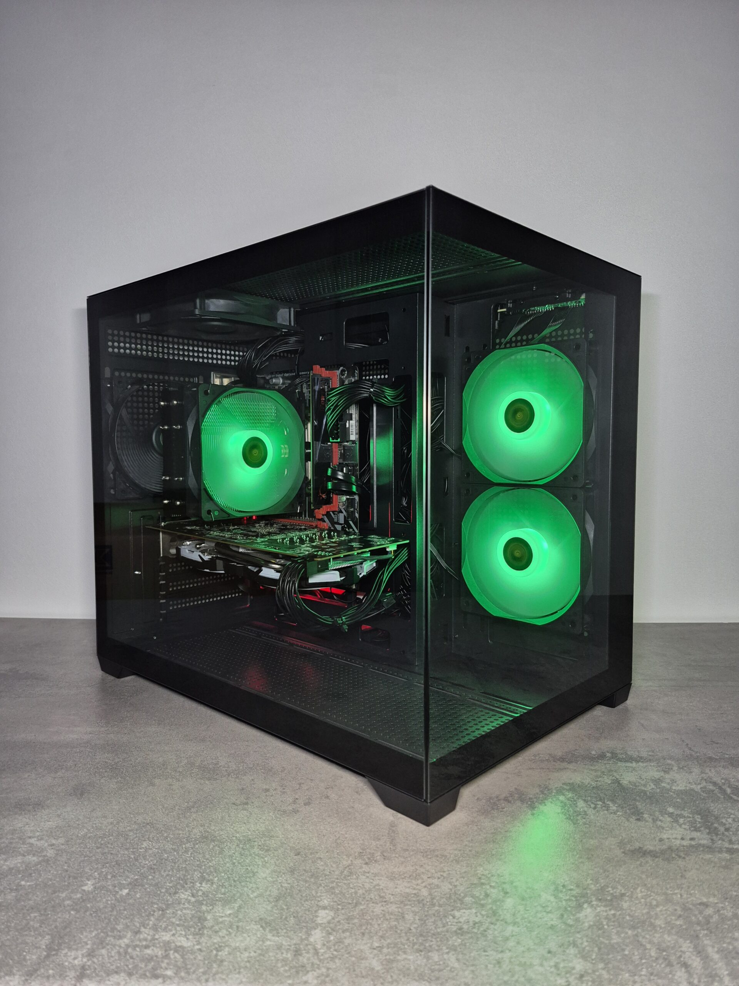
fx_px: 655
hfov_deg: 58.9
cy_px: 493
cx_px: 370
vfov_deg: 73.9
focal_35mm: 23
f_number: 1.8
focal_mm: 5.4
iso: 500
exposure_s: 1/31
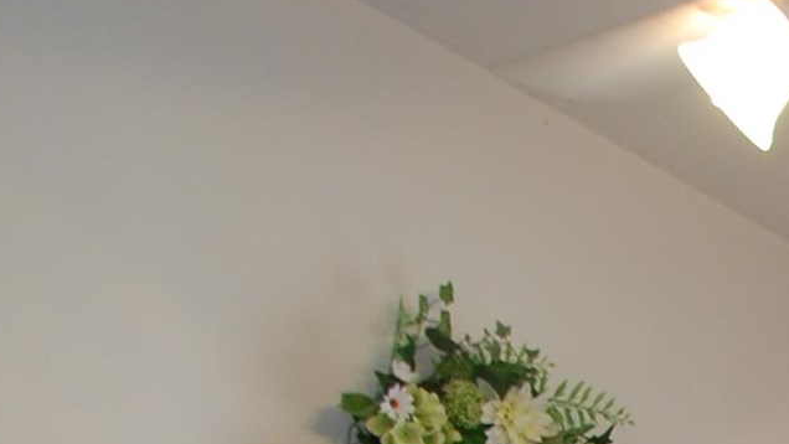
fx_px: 1590
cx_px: 1253
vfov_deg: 11.8
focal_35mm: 76
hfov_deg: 22.0
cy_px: 1172
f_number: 3.5
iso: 250
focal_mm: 10
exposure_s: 1/30
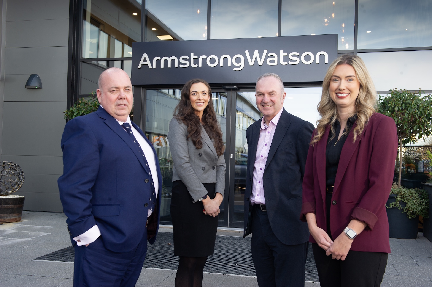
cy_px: 144
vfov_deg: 35.0
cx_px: 216
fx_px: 456
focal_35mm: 38
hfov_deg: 50.7
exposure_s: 1/60
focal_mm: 38
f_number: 7.1
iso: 200
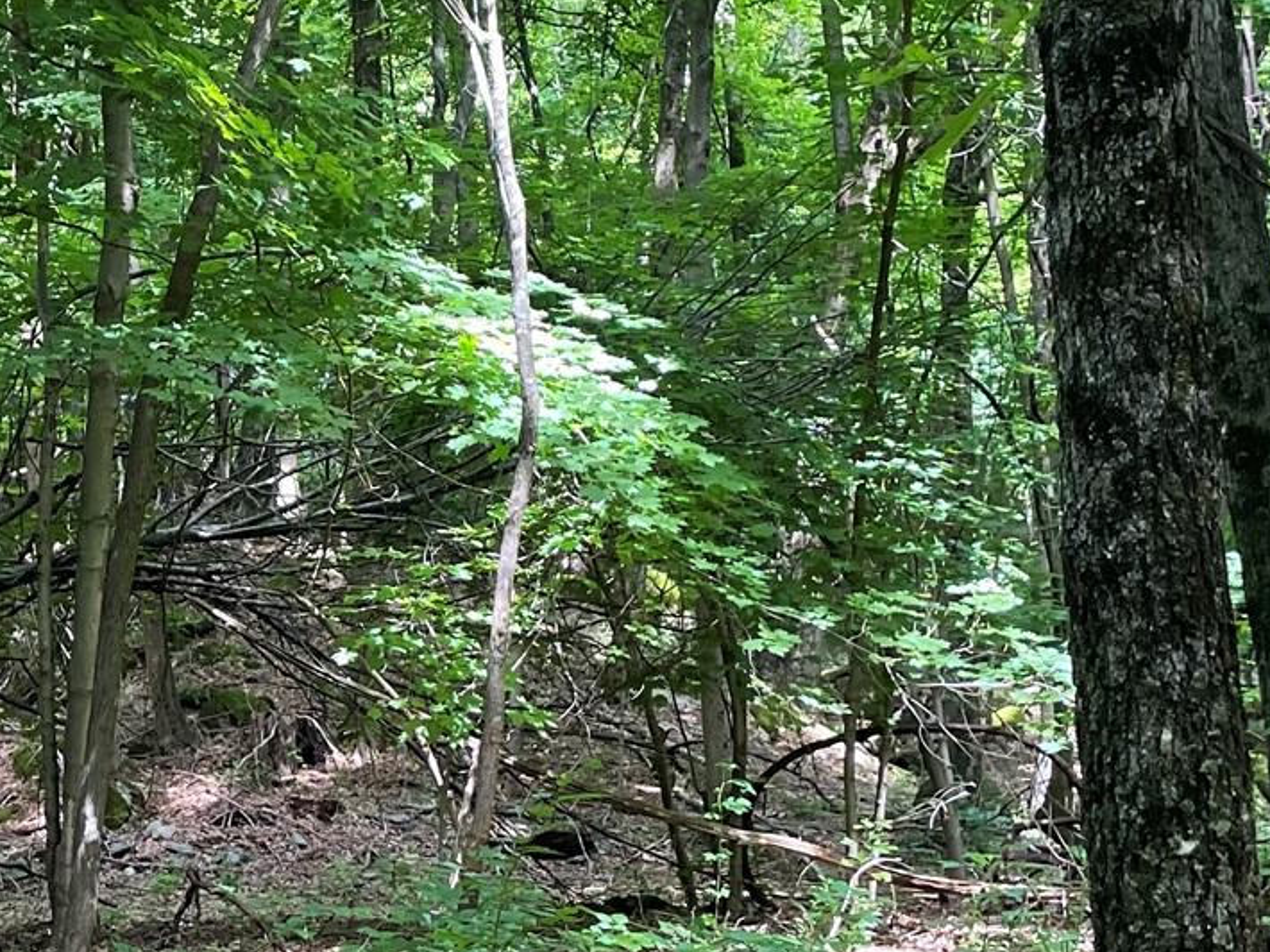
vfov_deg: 19.6
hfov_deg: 24.6
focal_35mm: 75
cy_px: 644
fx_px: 2751
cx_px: -57
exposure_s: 1/121
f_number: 1.6
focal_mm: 4.2
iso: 125
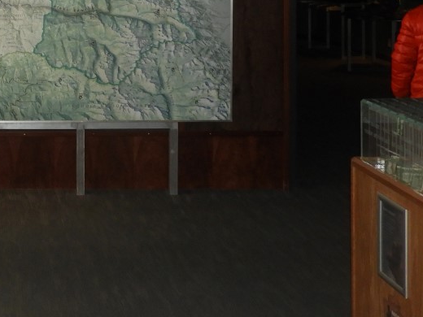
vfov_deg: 17.2
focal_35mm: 83
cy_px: -24
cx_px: -37
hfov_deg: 22.3
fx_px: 1014
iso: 200
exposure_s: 1/30
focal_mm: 5.4
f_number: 3.5
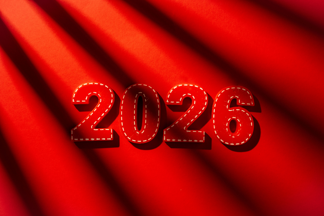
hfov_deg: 42.7
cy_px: 108
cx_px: 162
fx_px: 414
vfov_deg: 29.2
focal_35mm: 46
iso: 125
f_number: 8
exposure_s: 1/200
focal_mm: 46
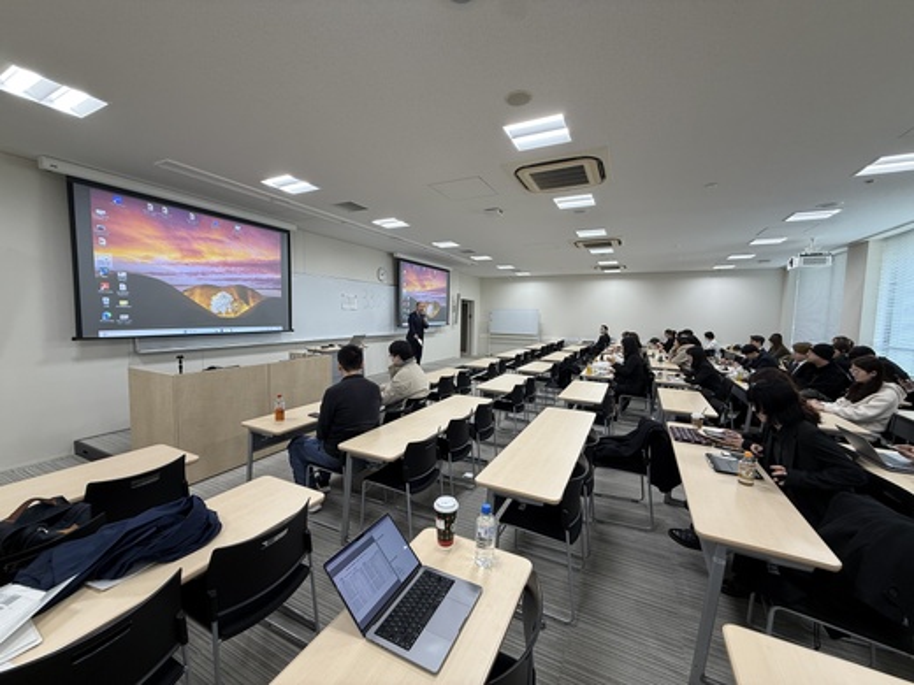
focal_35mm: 14
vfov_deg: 85.7
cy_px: 342
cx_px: 457
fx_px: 370
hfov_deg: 102.1
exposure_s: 1/100
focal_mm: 2.22
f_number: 2.2
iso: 80
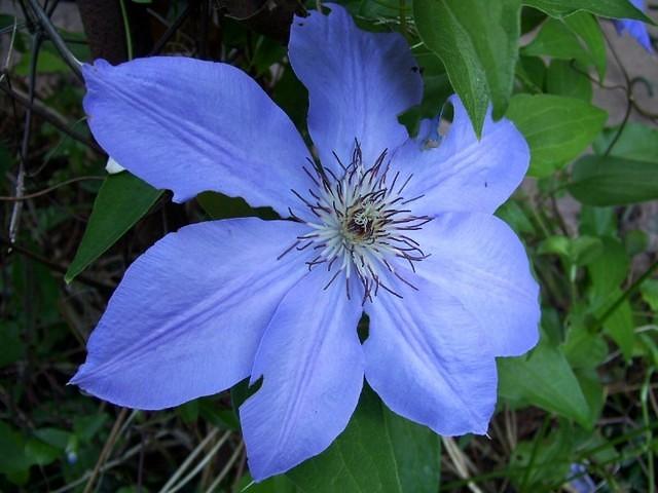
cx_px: 329
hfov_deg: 51.4
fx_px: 684
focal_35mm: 36
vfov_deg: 39.7
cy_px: 246
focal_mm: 6
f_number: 2.7
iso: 80
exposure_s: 1/60
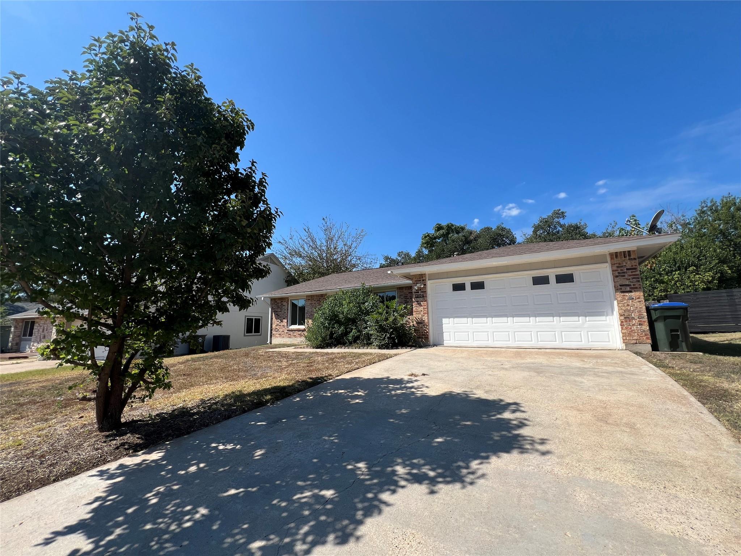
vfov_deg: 89.9
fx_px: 278
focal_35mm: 13
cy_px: 278
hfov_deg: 106.2
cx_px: 370
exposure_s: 1/1727
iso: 32
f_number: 1.8
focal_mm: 1.57
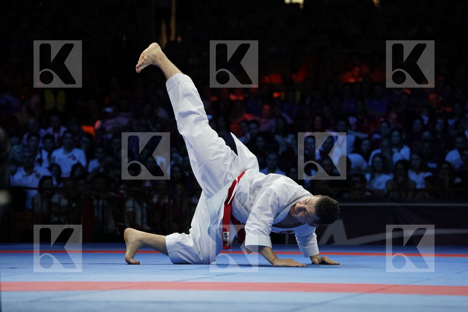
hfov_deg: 12.7
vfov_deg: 8.5
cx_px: 234
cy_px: 156
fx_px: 2106
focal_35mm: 162
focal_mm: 162
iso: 2000
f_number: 5
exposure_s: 1/500
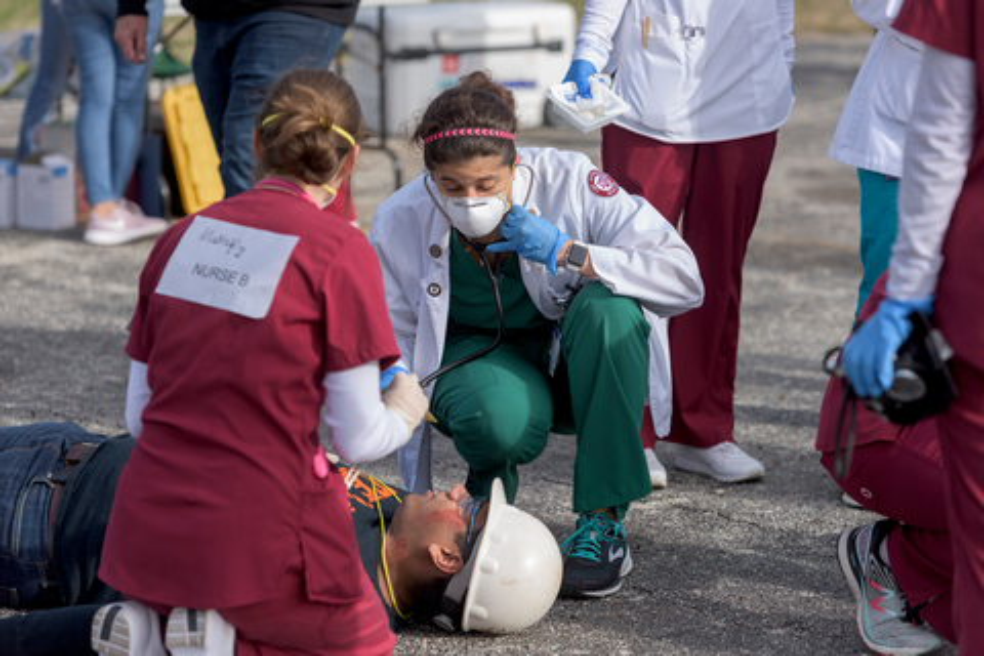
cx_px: 492
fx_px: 3553
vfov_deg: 10.5
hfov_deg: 15.8
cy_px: 328
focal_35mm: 130
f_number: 4.5
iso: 400
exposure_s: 1/3200
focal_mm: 130
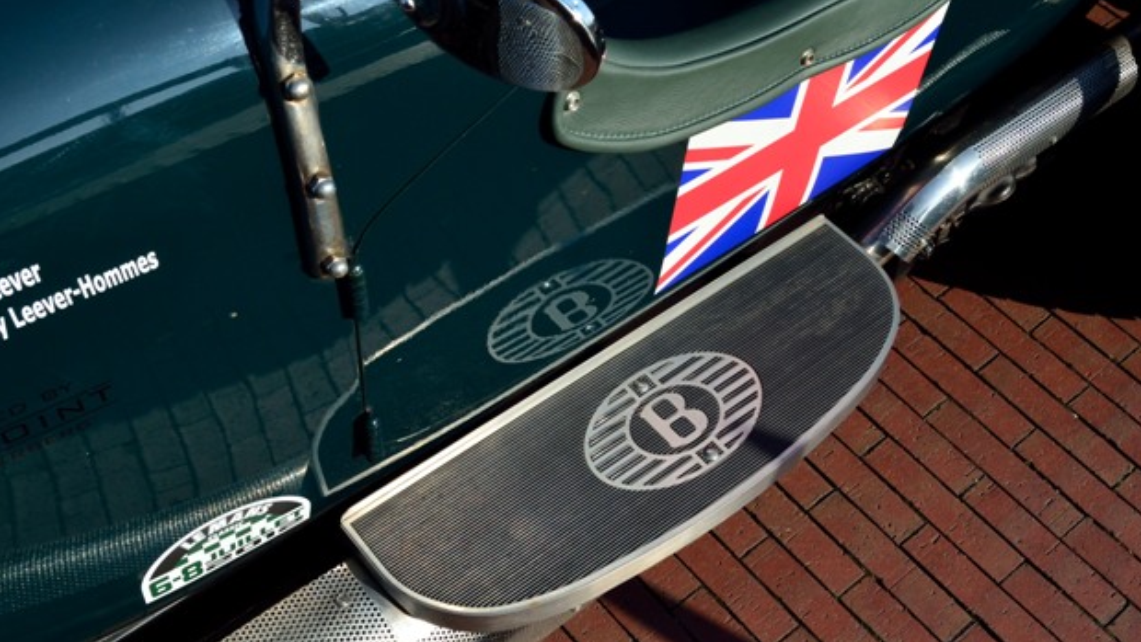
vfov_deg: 26.5
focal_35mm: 45
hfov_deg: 45.5
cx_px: 582
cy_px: 325
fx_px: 1362
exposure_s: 1/640
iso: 640
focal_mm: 28
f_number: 13
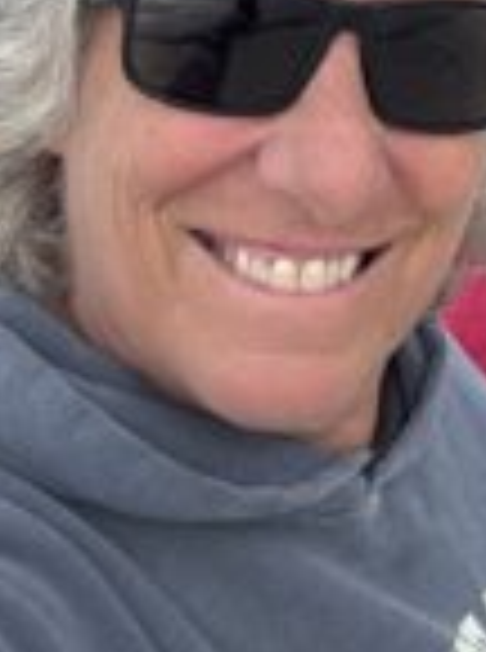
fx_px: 1561
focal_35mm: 83
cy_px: -243
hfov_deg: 16.5
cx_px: 670
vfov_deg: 21.0
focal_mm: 2.69
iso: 25
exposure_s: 1/458
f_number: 1.9
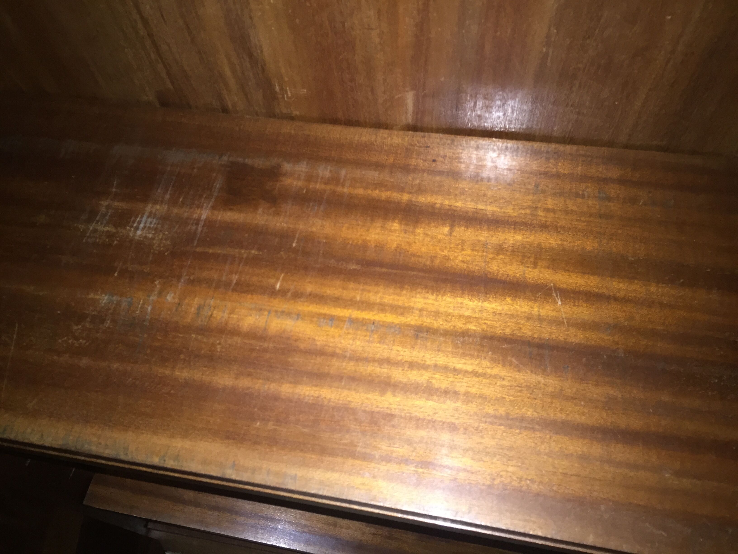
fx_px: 618
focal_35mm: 29
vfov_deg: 48.2
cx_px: 369
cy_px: 277
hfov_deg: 61.7
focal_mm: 4.15
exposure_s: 1/17
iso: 125
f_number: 2.2
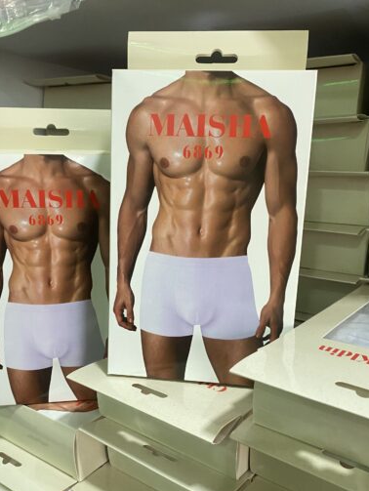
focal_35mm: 33
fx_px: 468
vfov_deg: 55.1
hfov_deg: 42.9
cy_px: 280
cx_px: 154
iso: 125
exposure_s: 1/50
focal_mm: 4.25
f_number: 1.8
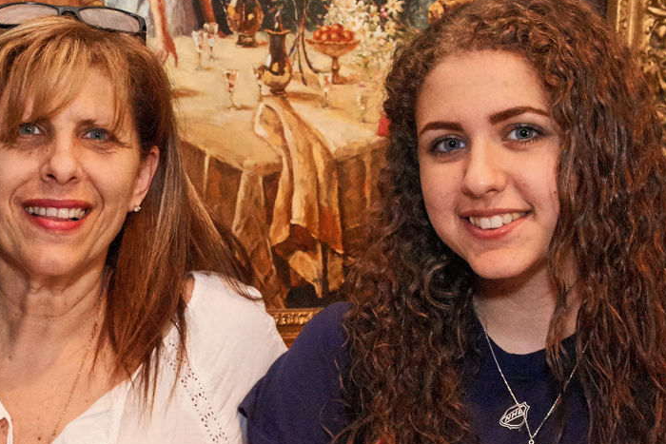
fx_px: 1499
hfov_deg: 24.3
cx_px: 64
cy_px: 309
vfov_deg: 16.8
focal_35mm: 81
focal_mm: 35
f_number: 7.1
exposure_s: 1/100
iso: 3200
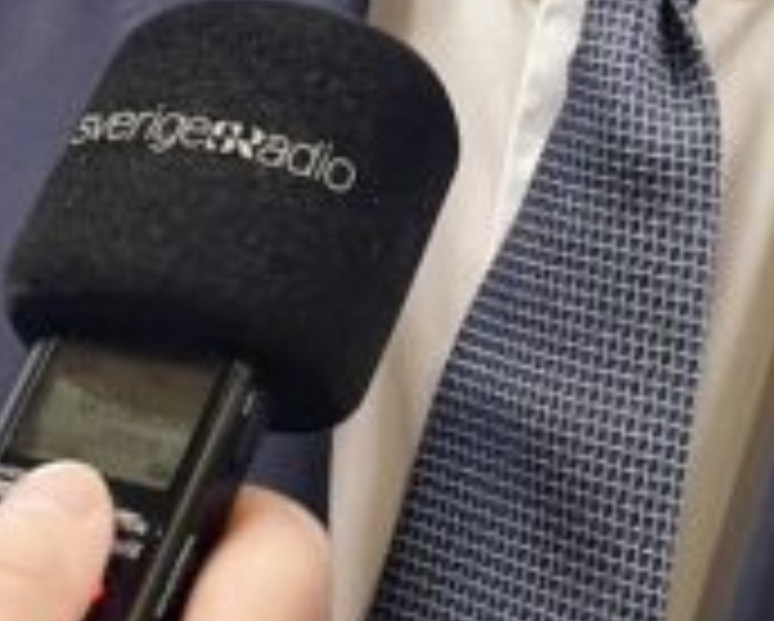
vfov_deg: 12.7
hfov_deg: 16.9
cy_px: -405
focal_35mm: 113
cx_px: 594
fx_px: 2591
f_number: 1.6
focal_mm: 4.2
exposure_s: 1/50
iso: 80
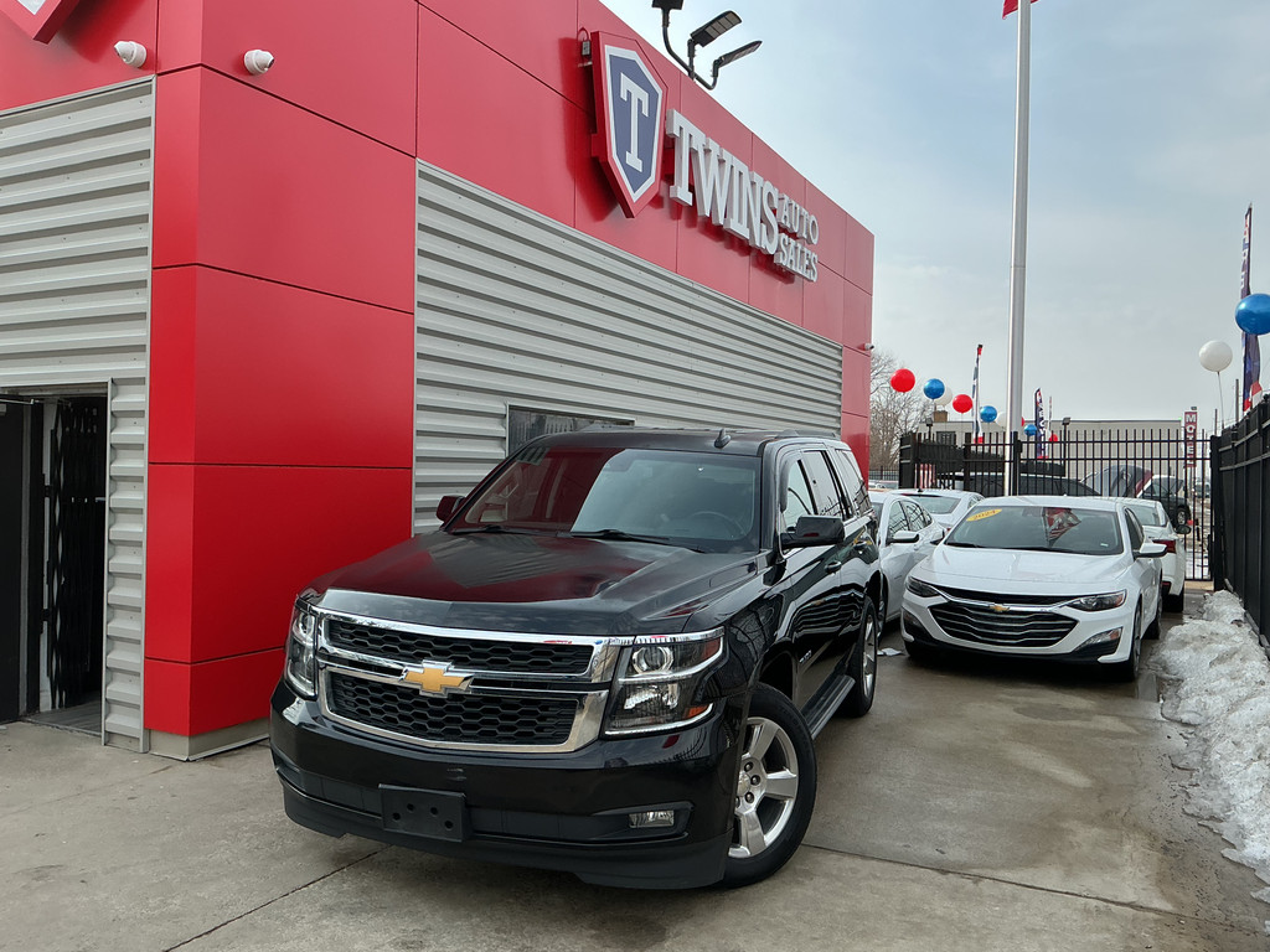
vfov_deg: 48.2
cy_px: 476
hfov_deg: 61.7
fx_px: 1064
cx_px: 635
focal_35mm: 29
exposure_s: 1/1412
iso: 25
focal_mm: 3
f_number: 1.8
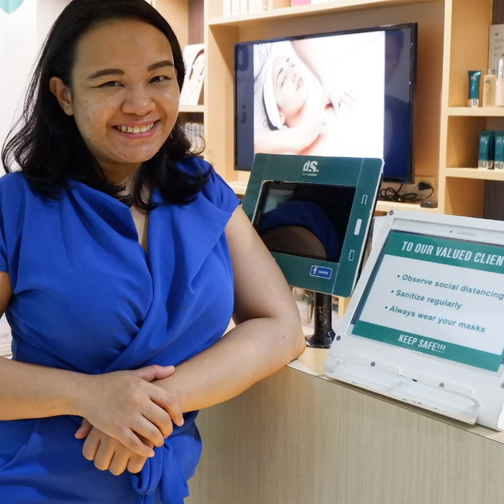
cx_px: 70
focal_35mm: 51
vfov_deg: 33.3
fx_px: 840
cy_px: 202
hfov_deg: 32.1
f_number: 4
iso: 3200
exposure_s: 1/27
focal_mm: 16
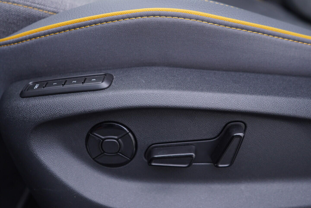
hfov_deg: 53.1
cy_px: 104
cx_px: 156
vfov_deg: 36.9
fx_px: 311
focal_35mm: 36
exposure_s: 1/40
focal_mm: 24
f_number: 2.8
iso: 160
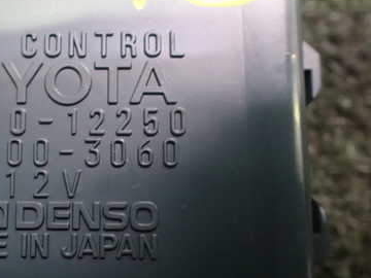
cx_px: 87
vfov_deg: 29.1
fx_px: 536
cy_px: 150
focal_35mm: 50
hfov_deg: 37.1
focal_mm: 5.4
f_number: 2.3
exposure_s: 1/30
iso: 1250
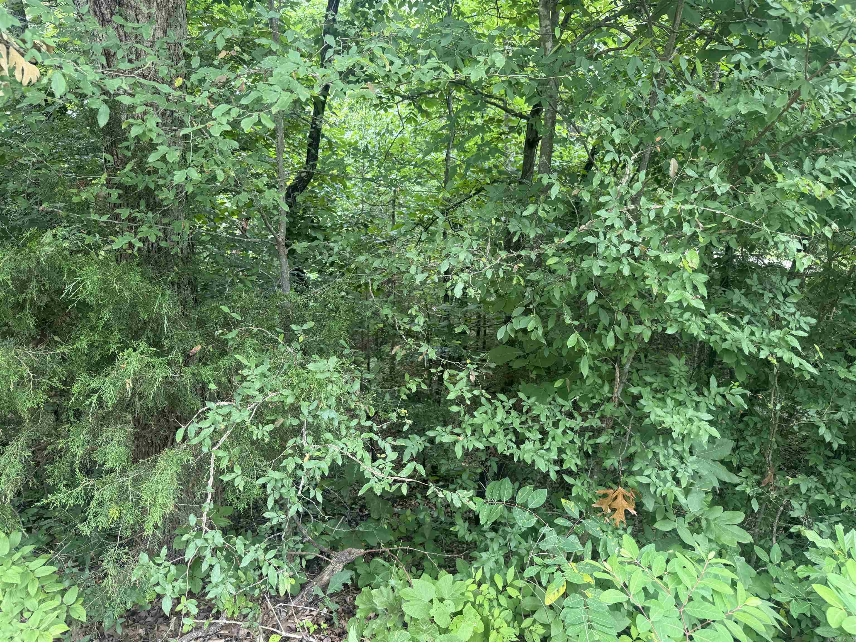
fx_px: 593
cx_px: 428
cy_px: 321
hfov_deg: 71.6
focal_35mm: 24
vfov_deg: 56.8
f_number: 1.78
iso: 64
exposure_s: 1/121
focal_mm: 6.76
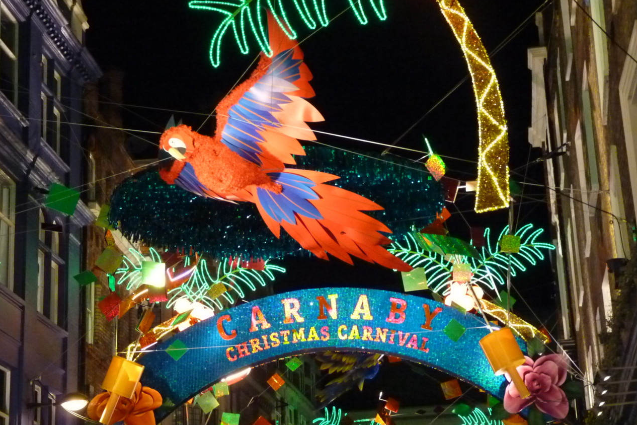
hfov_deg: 24.8
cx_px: 317
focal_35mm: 82
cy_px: 218
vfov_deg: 16.7
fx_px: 1451
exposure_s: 1/40
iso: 800
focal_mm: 13.8
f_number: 3.4
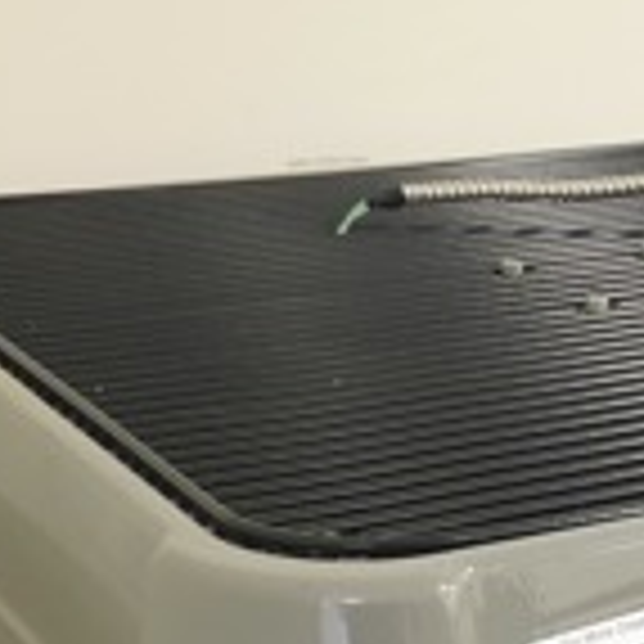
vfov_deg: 16.7
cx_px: 590
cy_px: 991
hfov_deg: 18.2
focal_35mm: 94
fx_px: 1979
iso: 320
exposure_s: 1/24
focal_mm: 4.6
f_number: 2
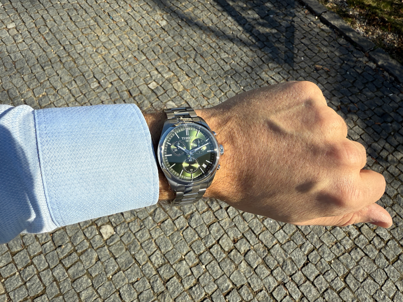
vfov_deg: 56.8
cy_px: 151
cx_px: 202
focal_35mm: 24
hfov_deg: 71.6
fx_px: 279
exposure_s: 1/2538
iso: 50
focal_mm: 2.22
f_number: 2.2
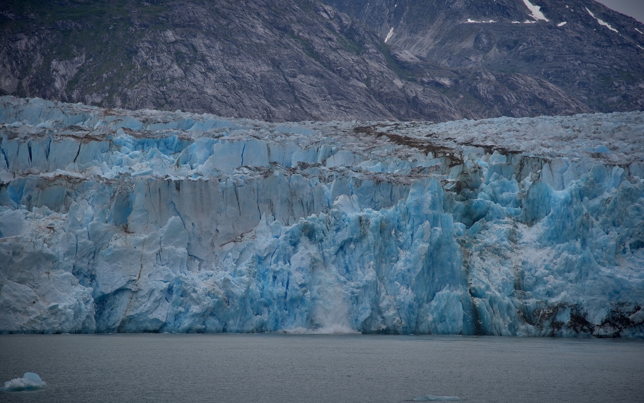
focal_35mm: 123
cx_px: 323
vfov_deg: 10.7
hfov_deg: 17.0
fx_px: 2159
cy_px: 194
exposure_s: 1/250
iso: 100
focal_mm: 120
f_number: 5
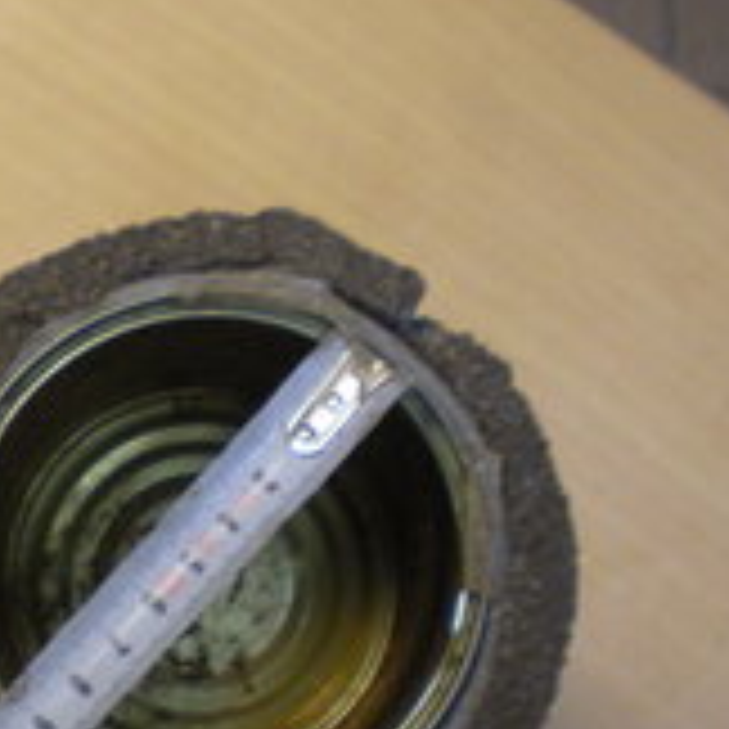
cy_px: 486
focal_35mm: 83
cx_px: 94
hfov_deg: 20.5
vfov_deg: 20.8
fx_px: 1978
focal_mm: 6.3
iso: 200
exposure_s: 1/30
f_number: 3.1
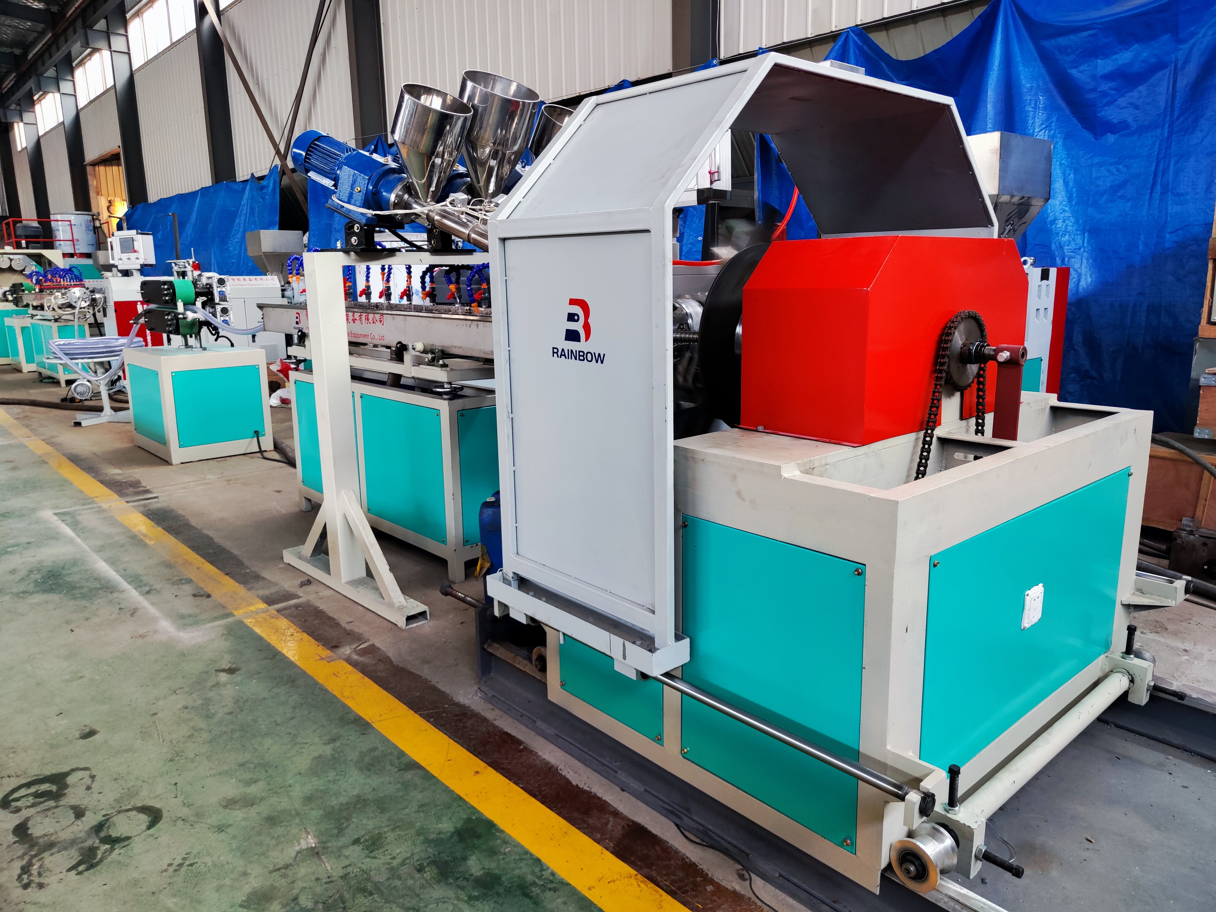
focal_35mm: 24
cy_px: 456
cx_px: 608
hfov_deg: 71.6
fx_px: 843
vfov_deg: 56.8
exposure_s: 1/50
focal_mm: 5.59
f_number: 1.88
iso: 335
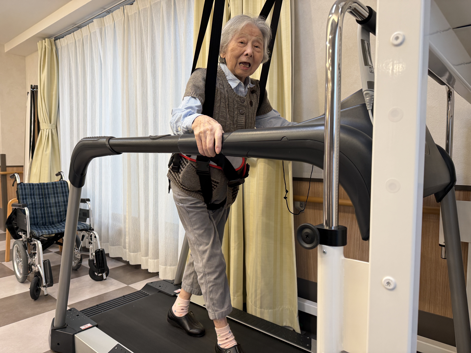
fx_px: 327
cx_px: 236
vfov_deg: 56.8
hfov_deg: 71.6
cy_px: 176
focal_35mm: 24
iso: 200
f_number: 1.78
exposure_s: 1/121
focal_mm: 6.76
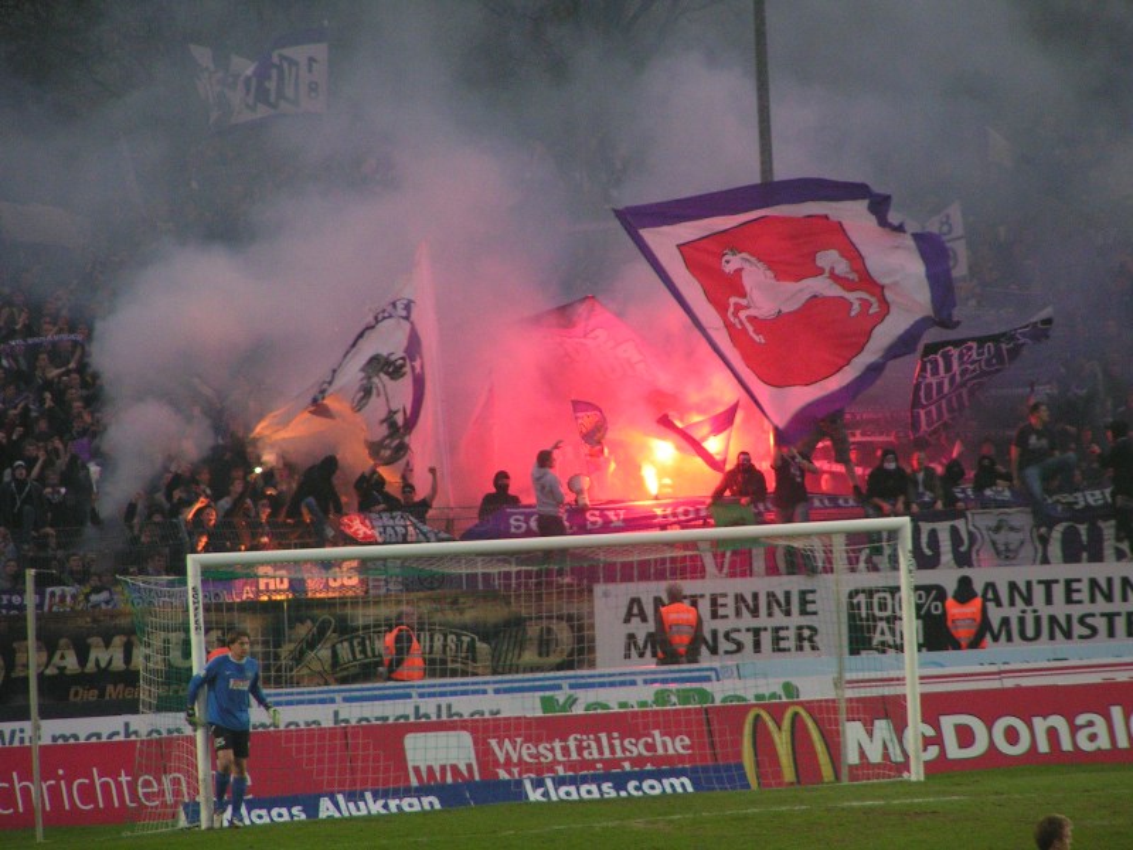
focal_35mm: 380
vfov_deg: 3.9
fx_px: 12438
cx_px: 566
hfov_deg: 5.2
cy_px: 425
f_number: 3.5
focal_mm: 58
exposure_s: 1/200
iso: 200
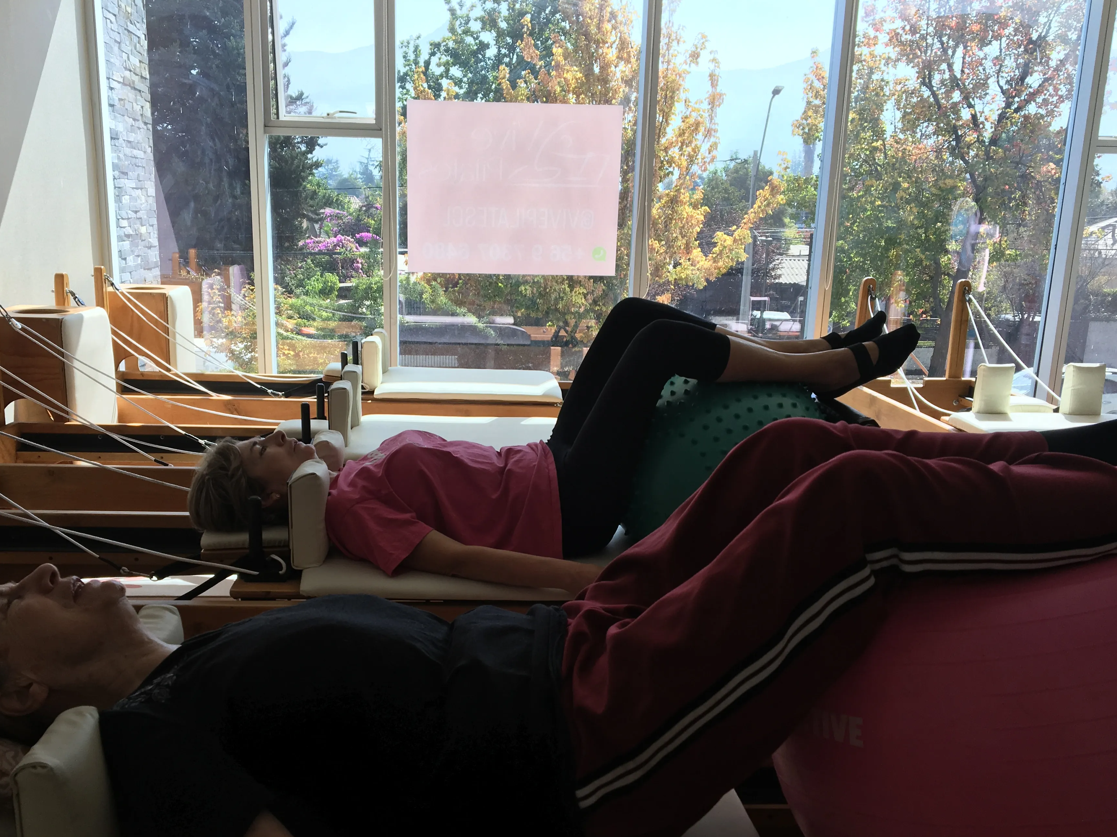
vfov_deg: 41.7
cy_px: 487
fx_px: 1097
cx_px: 513
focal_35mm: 34
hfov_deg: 53.9
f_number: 2.2
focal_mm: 4.15
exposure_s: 1/227
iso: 25
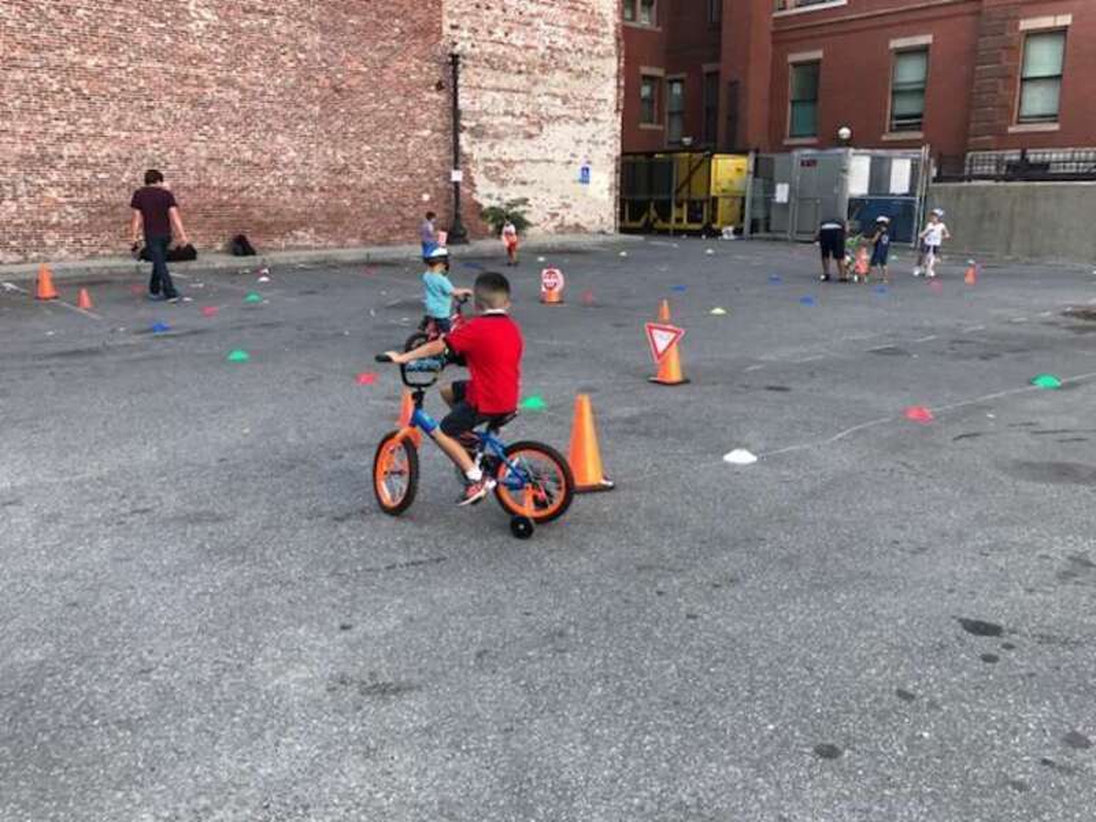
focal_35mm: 28
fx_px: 887
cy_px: 411
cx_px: 548
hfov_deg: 63.4
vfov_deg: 49.7
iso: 20
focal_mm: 3.99
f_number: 1.8
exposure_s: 1/354
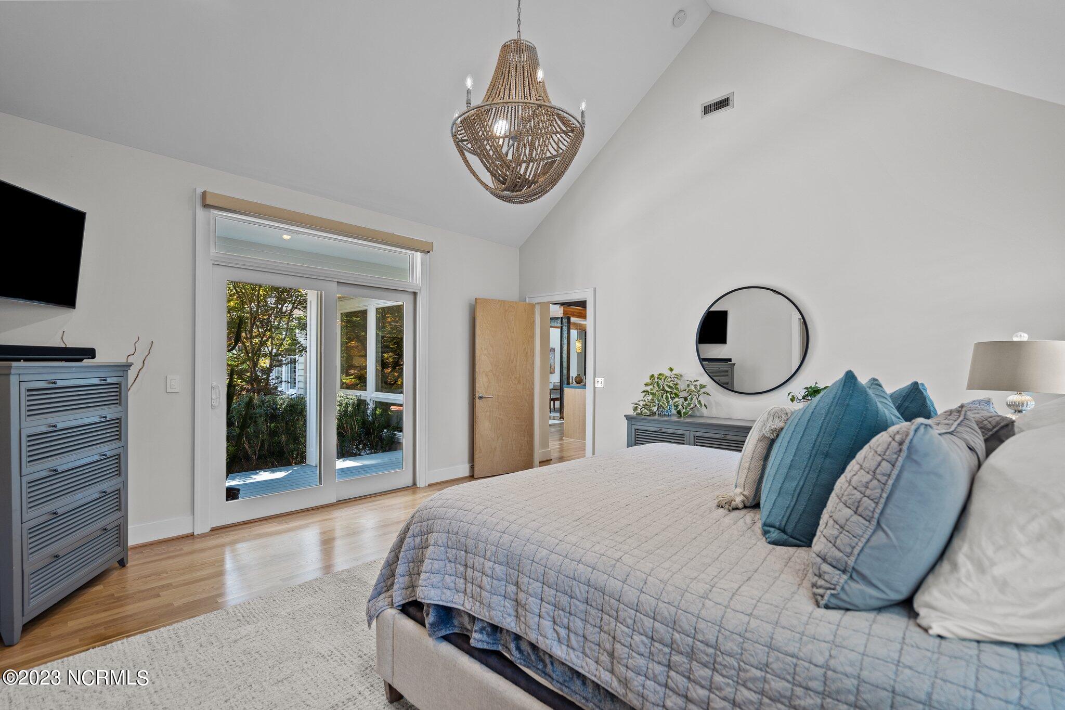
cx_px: 532
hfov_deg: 96.7
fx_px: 473
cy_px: 355
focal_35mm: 16
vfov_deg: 73.7
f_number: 4
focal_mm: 16
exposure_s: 1/5
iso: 200
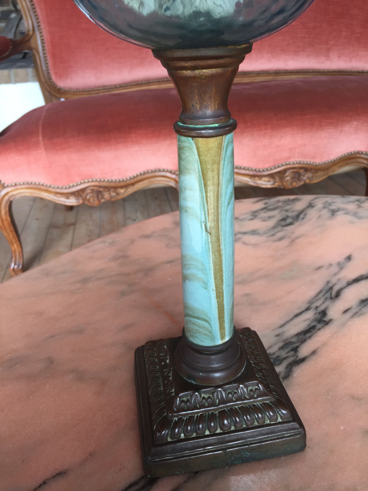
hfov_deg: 48.2
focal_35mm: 29
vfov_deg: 61.7
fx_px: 411
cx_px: 184
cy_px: 246
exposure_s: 1/100
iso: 40
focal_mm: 4.15
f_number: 2.2
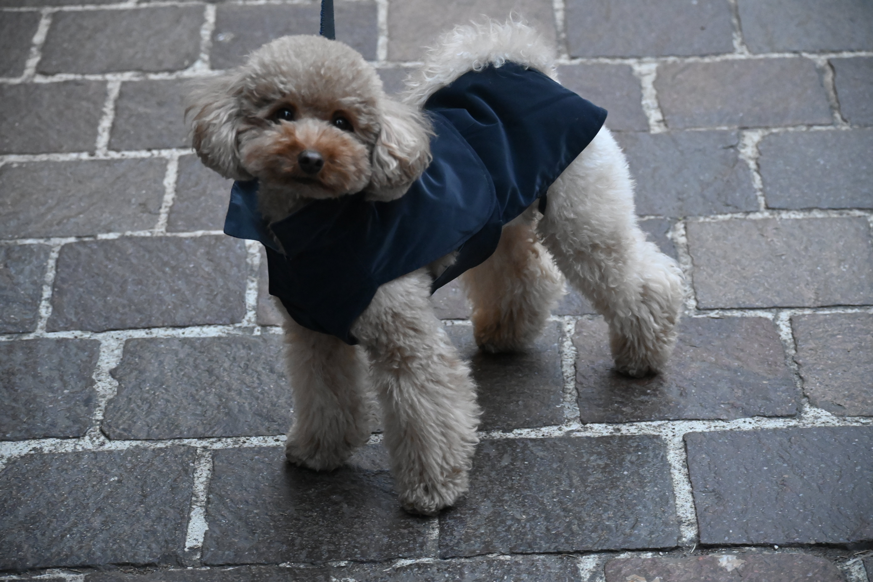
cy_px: 291
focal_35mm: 117
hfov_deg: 17.5
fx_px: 2837
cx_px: 436
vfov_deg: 11.7
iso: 6400
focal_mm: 78
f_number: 4.8
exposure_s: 1/60
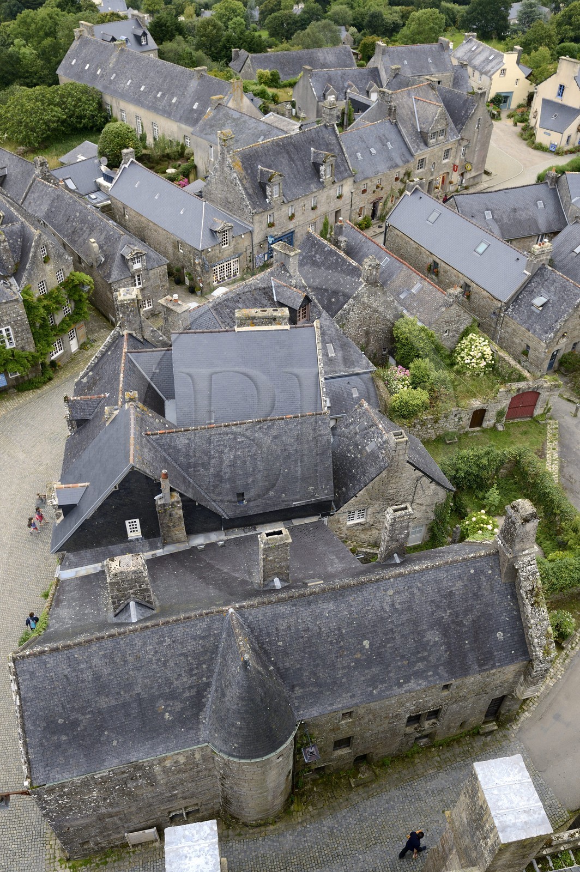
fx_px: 654
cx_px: 290
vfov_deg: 67.4
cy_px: 436
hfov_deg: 47.9
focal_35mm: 27
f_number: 5
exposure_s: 1/200
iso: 400
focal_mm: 27
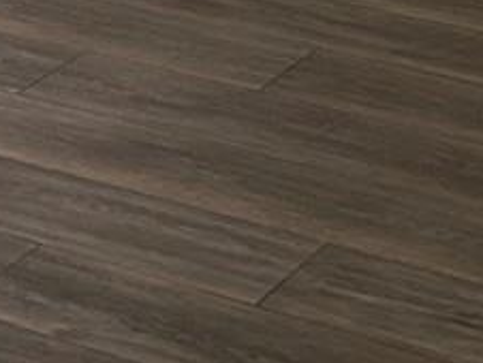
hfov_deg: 10.5
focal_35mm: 184
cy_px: -814
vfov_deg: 7.0
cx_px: -128
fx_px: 2570
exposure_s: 1/99
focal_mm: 5.7
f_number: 1.5
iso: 125
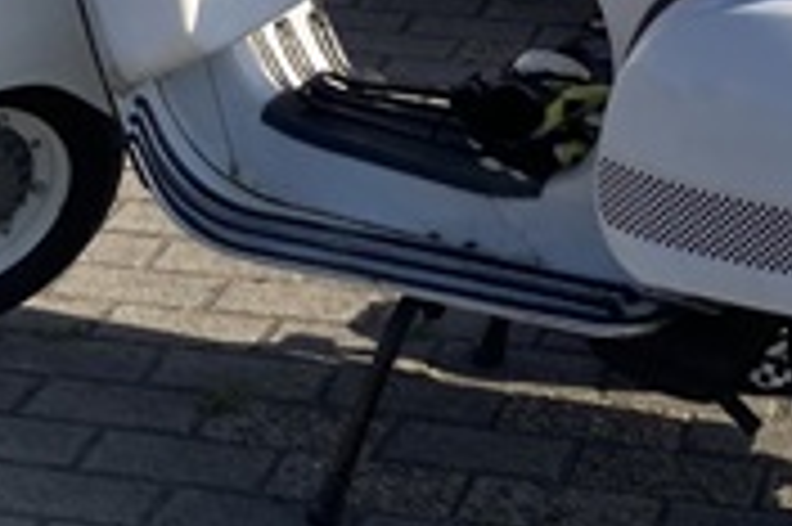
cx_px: 590
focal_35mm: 127
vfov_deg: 9.8
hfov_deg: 16.1
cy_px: -616
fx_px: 2791
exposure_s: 1/1946
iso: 20
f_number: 1.8
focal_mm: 3.99
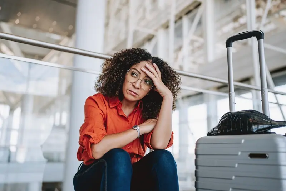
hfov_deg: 54.4
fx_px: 278
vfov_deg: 37.8
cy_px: 96
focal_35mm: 35
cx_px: 143
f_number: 1.6
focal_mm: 35
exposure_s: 1/250
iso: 100
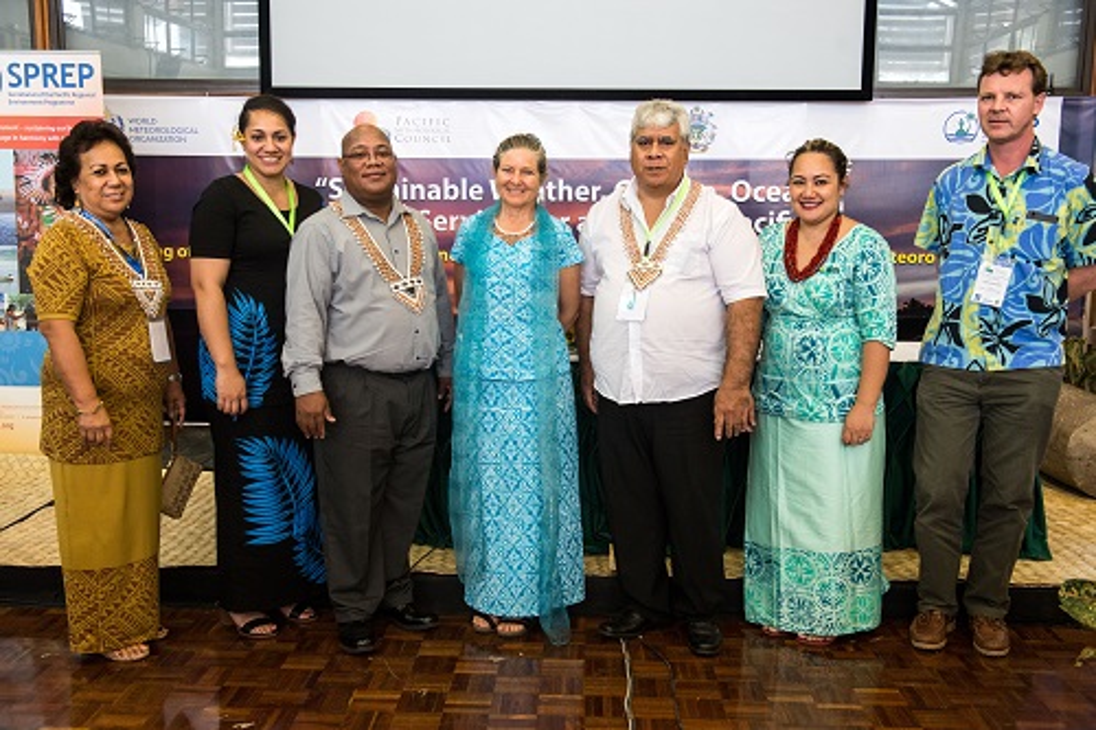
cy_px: 365
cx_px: 548
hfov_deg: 53.1
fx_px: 1096
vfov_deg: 36.8
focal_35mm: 36
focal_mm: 36
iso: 2000
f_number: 5.6
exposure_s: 1/60
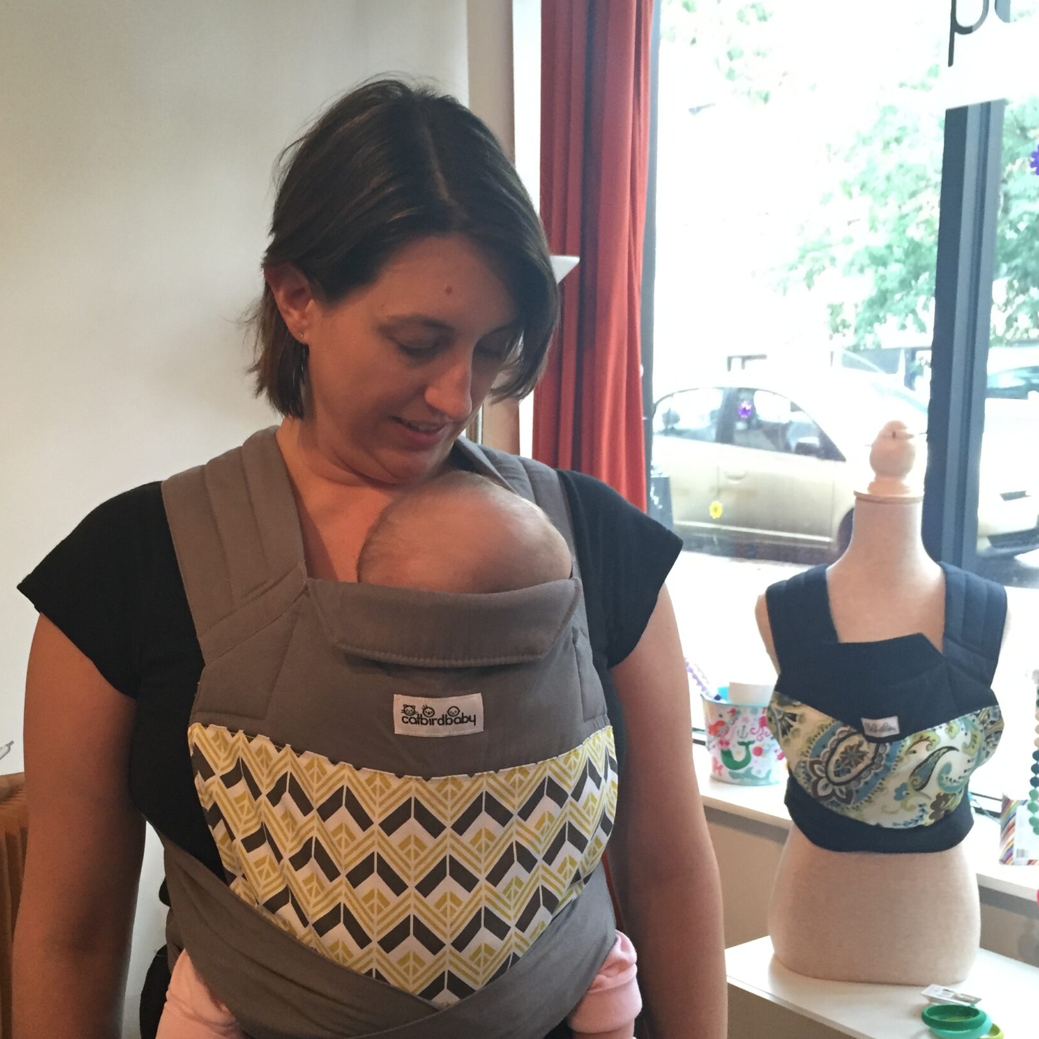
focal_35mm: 40
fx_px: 1358
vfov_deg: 41.6
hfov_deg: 41.8
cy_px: 650
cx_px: 473
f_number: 2.2
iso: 125
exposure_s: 1/30
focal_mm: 4.15
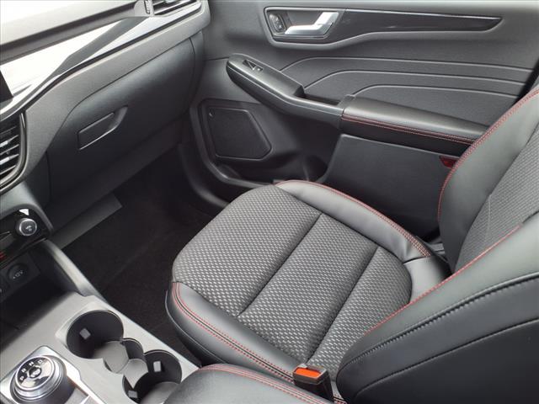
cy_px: 202
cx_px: 270
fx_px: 420
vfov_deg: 51.4
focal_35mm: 27
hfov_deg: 65.3
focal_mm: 3.58
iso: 40
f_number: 1.9
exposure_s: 1/120
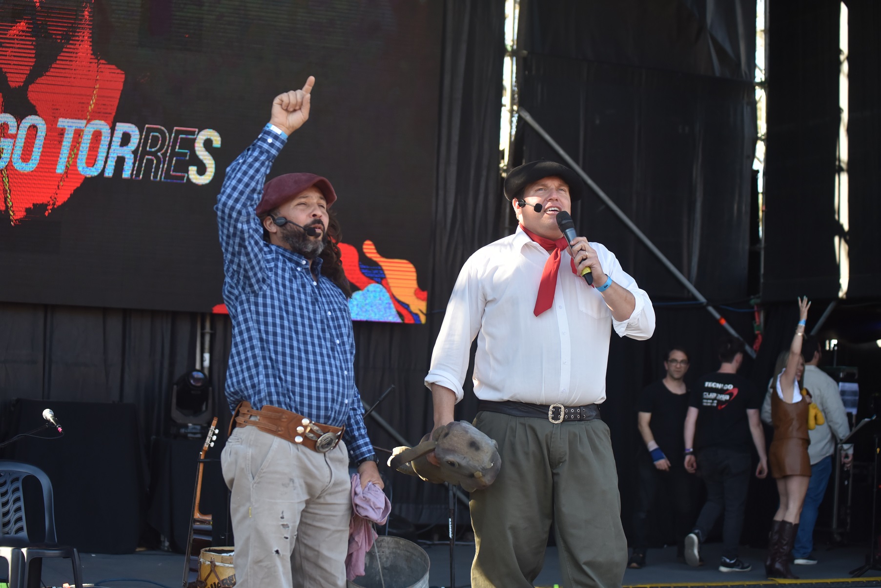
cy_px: 294
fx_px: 1714
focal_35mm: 70
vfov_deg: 19.5
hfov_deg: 28.8
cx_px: 440
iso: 1000
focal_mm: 70
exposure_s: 1/1000
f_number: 4
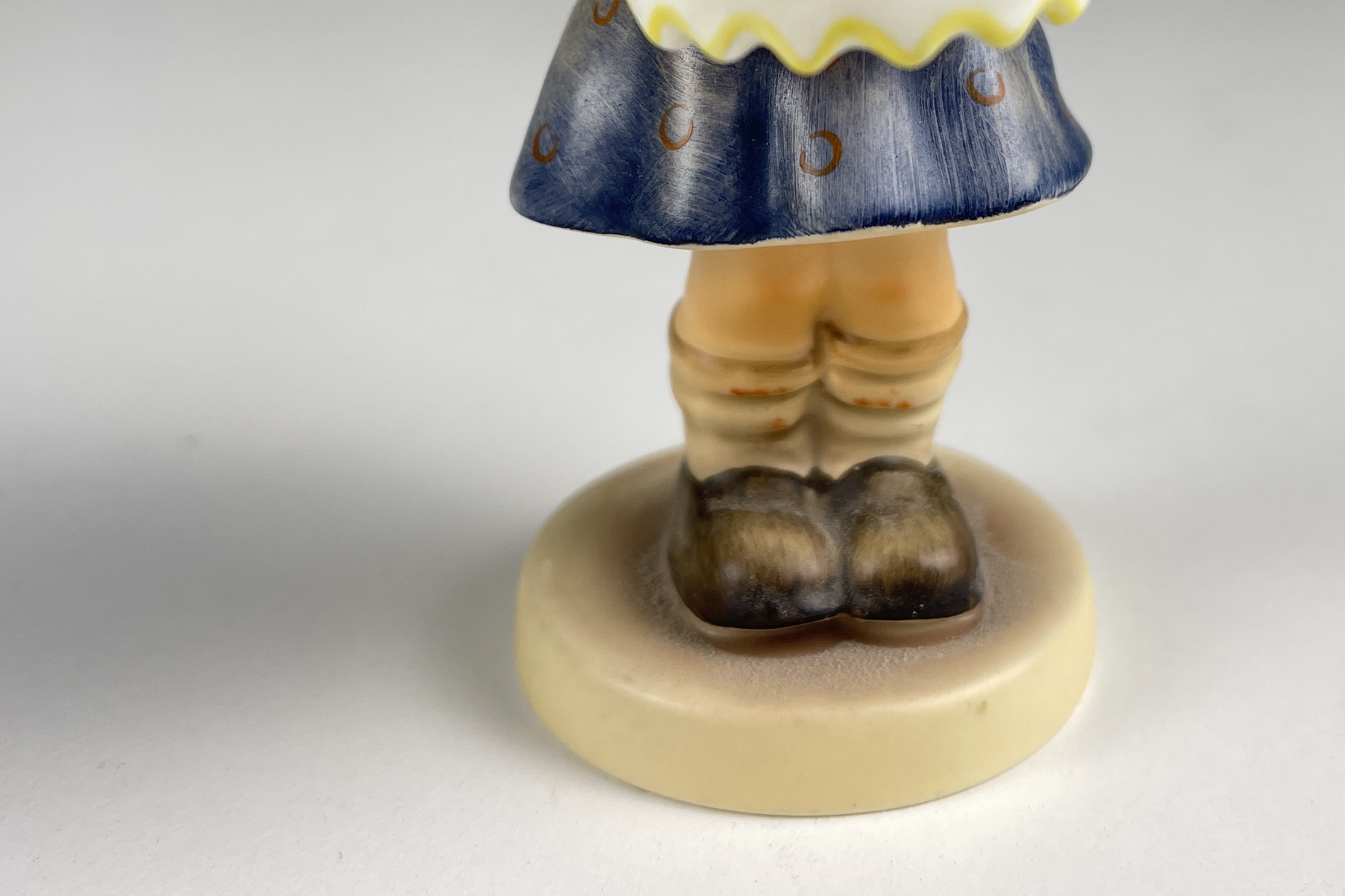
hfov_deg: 41.6
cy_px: 50
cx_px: 843
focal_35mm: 47
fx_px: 1756
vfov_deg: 27.4
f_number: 1.6
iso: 32
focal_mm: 5.1
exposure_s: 1/148
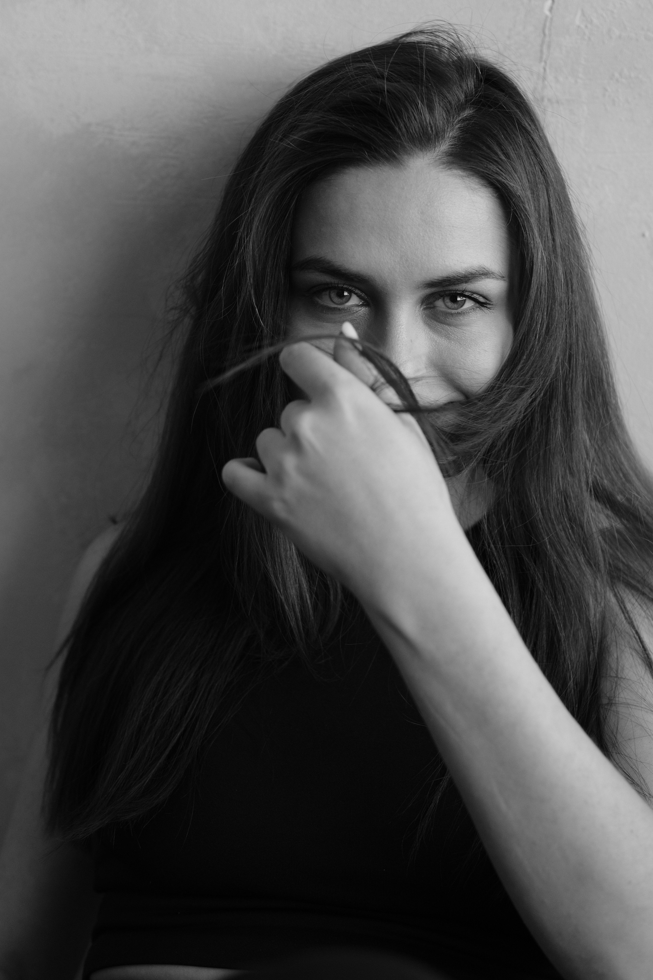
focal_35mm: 55
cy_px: 430
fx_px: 1496
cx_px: 395
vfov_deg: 36.2
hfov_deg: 24.6
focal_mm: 30
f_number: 2
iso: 400
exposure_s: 1/250
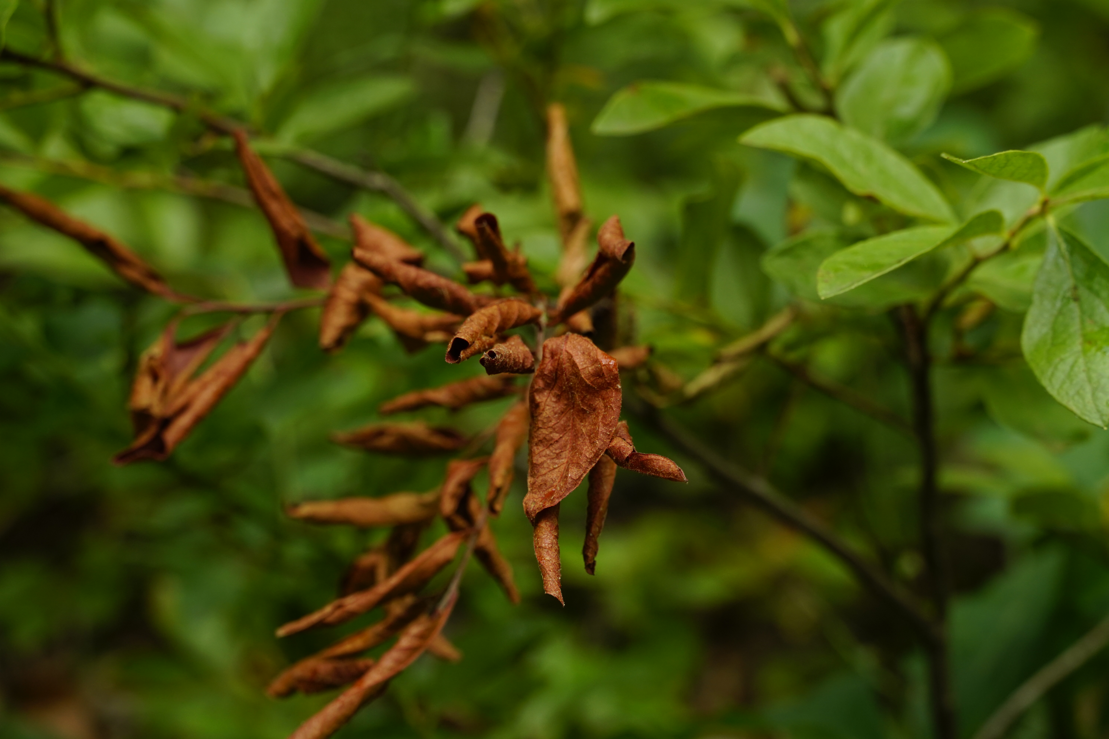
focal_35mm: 104
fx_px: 3188
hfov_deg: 19.7
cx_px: 554
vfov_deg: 13.2
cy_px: 370
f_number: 8
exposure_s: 1/100
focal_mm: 69
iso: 400
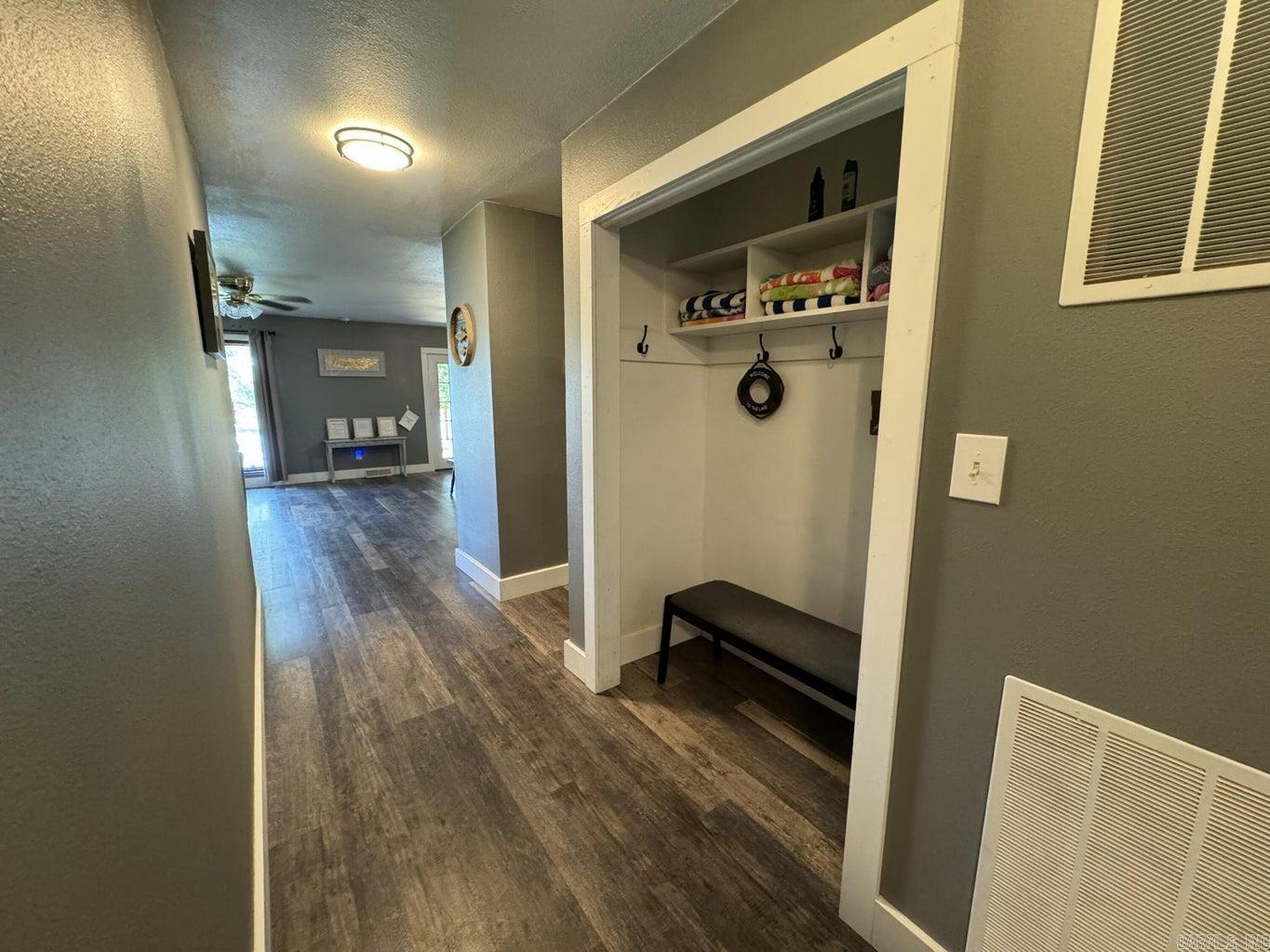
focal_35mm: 14
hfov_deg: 102.1
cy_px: 476
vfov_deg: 85.7
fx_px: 514
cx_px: 635
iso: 640
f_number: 2.2
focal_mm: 2.22
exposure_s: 1/60
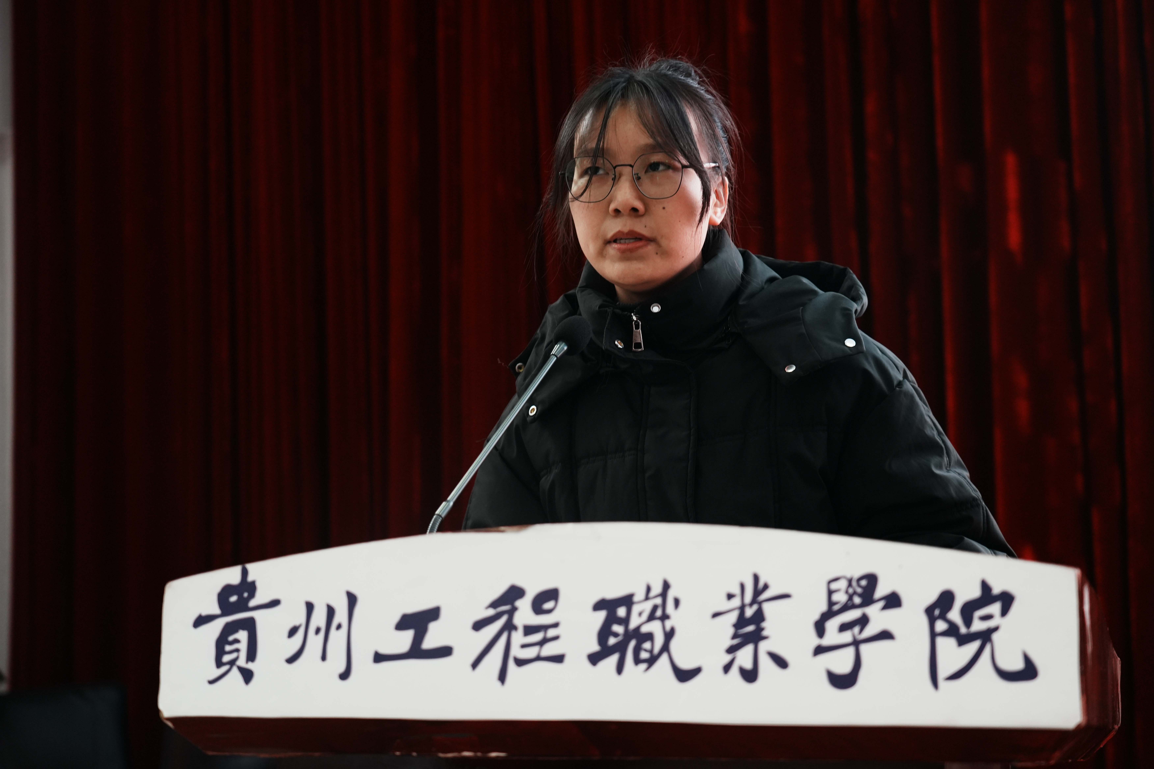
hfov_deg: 35.1
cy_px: 384
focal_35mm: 57
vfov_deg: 23.8
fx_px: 1827
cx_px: 577
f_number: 4
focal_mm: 57
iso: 1600
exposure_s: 1/100
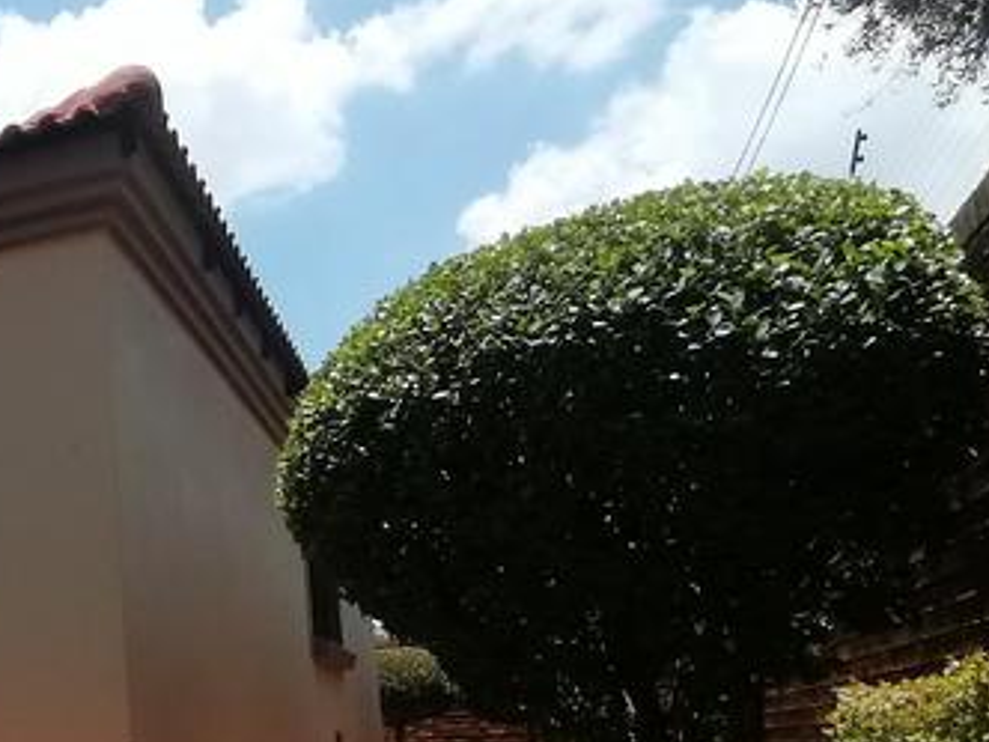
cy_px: 575
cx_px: -92
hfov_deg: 38.2
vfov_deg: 34.2
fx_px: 1171
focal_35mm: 41
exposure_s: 1/1036
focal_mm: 1.78
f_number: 2.4
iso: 50
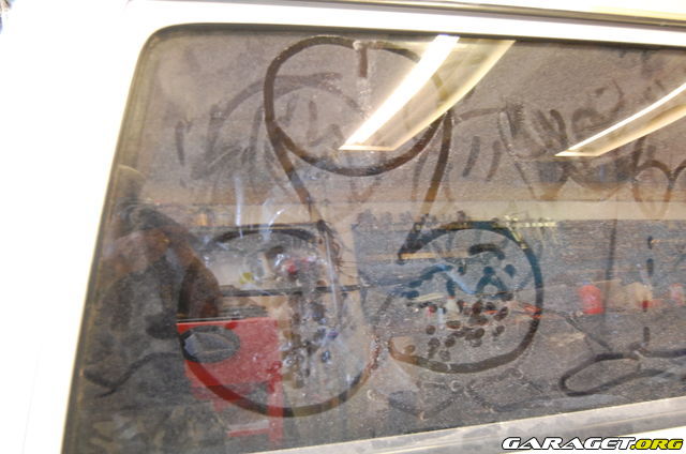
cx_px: 343
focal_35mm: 36
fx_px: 685
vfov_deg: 36.7
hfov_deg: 53.2
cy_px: 227
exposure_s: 1/8
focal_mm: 24
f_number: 4
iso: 1600
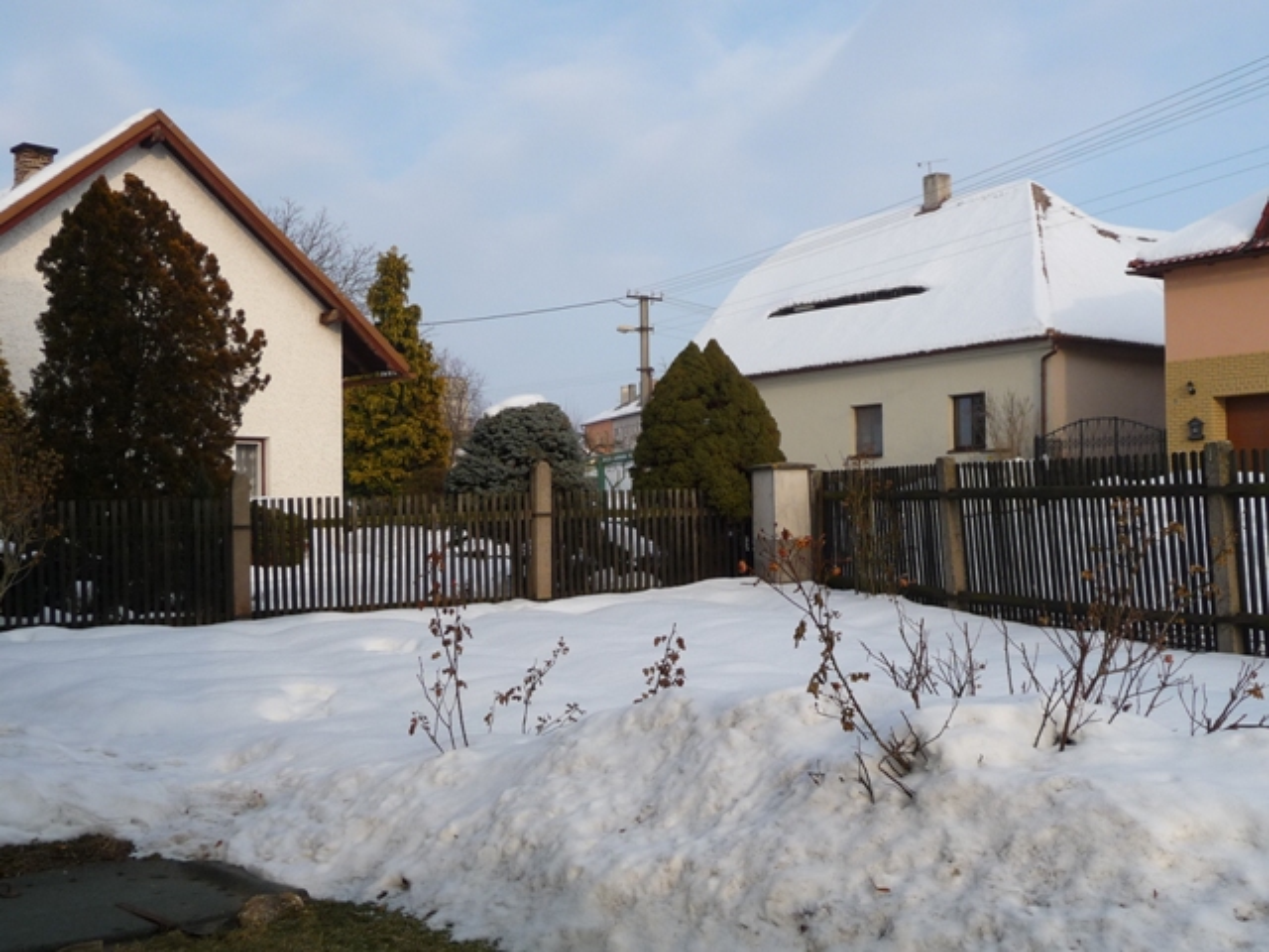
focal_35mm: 40
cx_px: 634
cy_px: 476
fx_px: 1466
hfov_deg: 46.8
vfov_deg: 36.0
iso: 100
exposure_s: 1/640
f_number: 3.7
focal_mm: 6
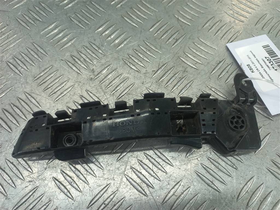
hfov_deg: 69.4
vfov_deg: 54.9
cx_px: 140
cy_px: 105
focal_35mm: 25
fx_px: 202
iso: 64
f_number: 1.8
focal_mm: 4.6
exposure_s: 1/50
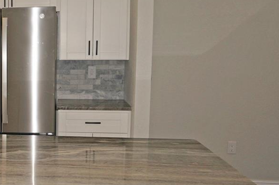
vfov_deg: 20.8
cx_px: -43
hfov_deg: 27.7
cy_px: 117
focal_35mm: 65
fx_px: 503
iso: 250
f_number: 4
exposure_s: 1/160
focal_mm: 16
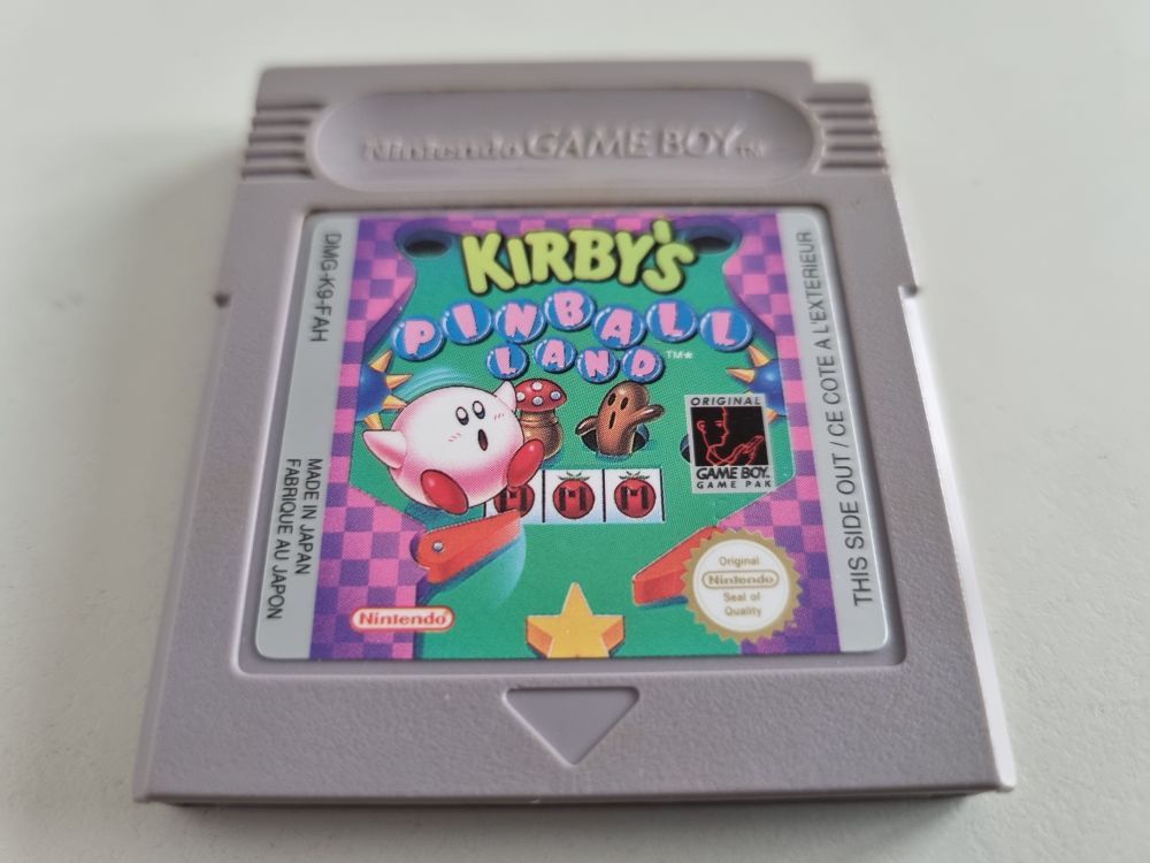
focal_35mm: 26
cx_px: 575
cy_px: 432
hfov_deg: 67.3
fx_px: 864
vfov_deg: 53.1
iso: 250
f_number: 1.8
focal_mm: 5.4
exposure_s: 1/50
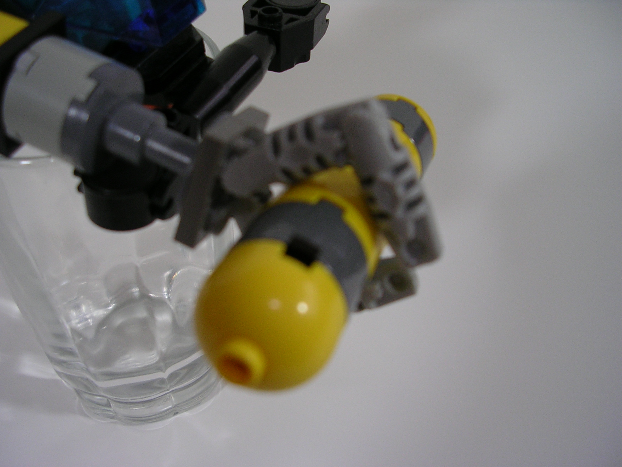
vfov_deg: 37.7
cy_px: 234
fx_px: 683
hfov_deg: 49.0
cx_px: 311
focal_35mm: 38
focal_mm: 5.8
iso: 50
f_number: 2.8
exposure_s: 1/30
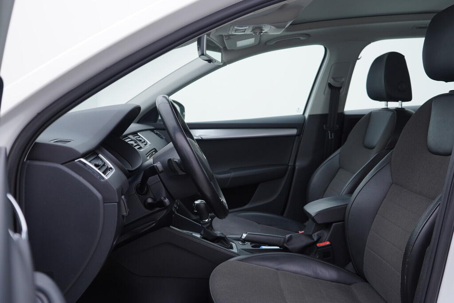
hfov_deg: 53.1
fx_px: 454
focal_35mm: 36
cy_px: 152
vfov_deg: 36.9
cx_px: 227
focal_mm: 24
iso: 125
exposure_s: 1/50
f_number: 3.2
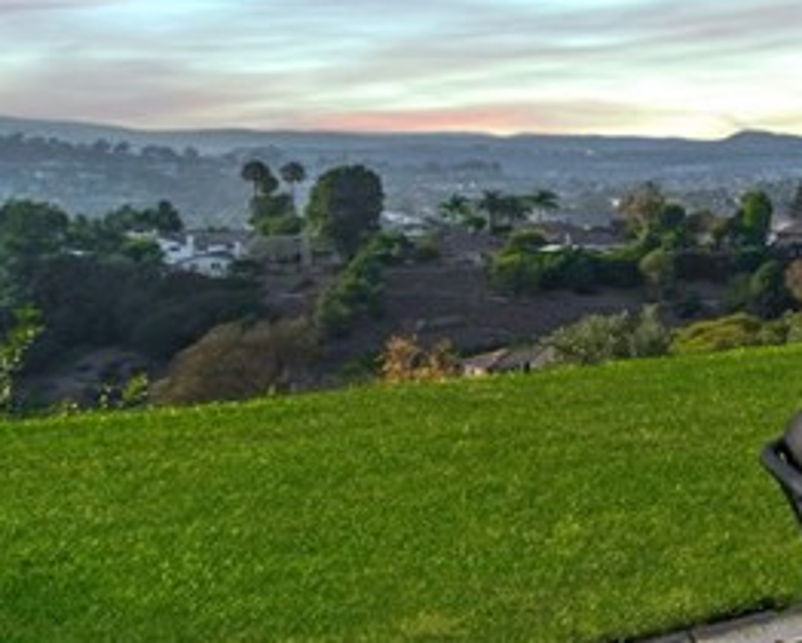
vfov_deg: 33.6
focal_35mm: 44
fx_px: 1045
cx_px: 1469
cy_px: 173
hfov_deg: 22.0
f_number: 13
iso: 800
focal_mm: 12
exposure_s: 1/500
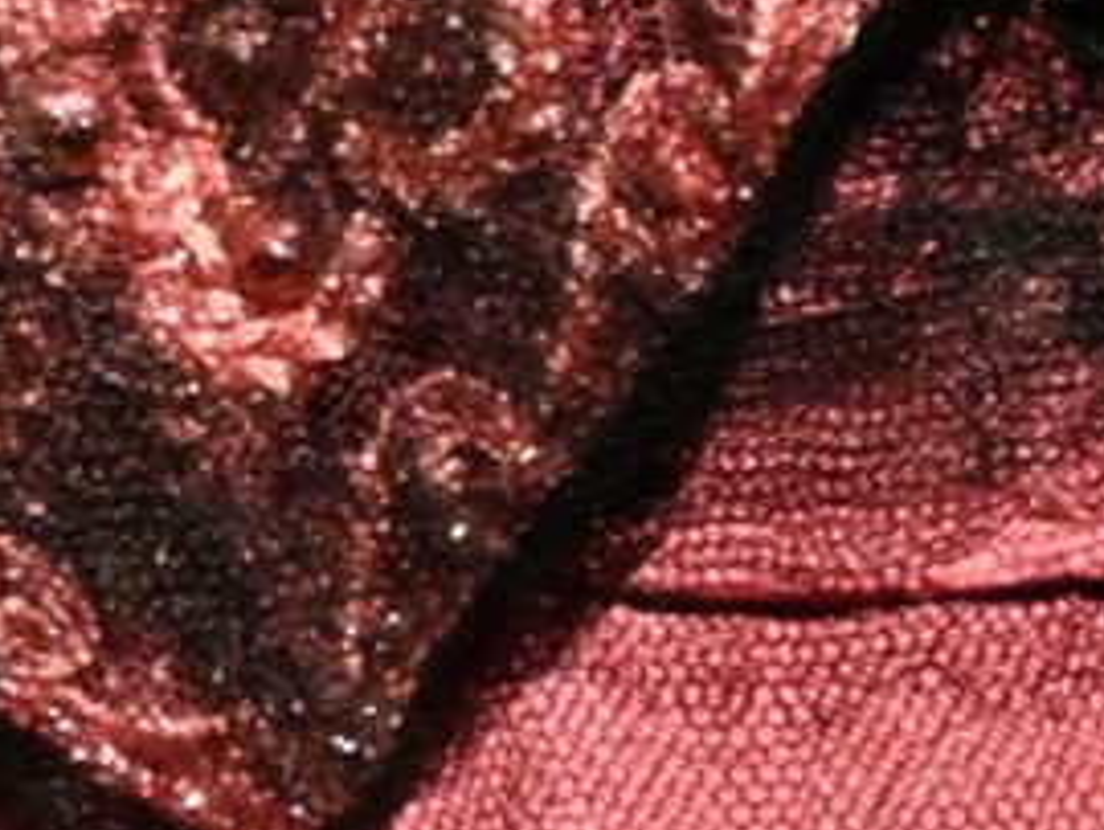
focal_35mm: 637
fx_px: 20334
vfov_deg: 2.3
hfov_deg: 3.1
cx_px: -1376
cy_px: -2277
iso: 5000
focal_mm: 70
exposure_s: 1/80
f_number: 4
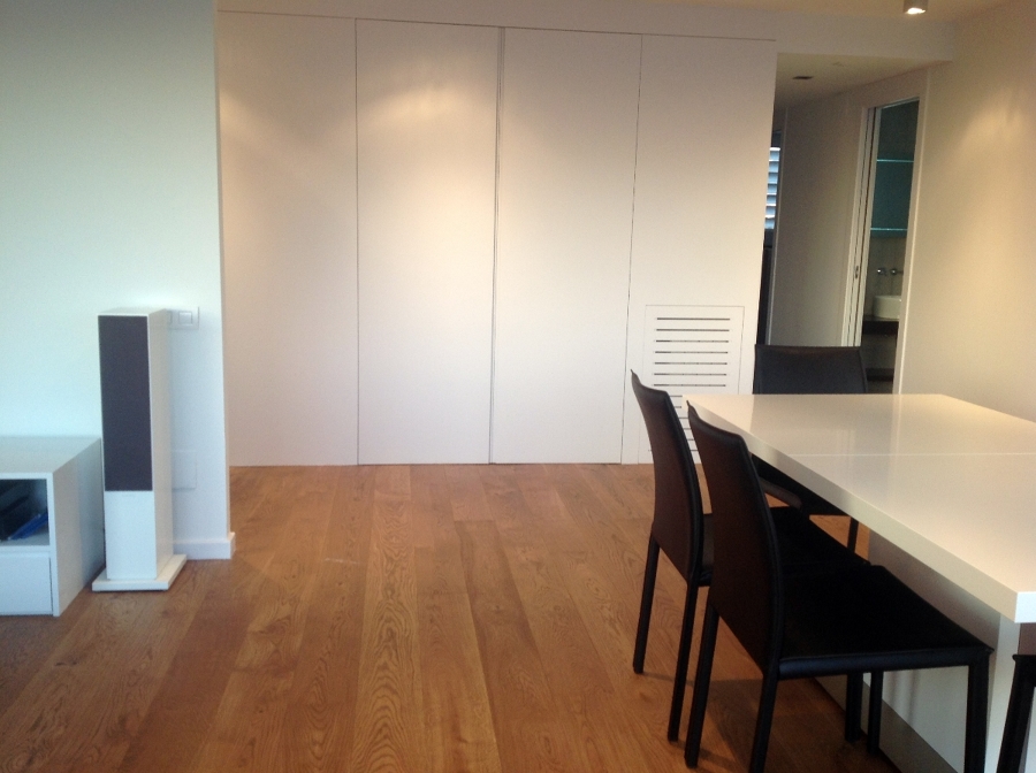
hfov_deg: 52.7
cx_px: 518
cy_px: 386
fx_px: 1046
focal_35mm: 35
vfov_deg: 40.6
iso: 64
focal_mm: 4.28
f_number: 2.4
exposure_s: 1/30
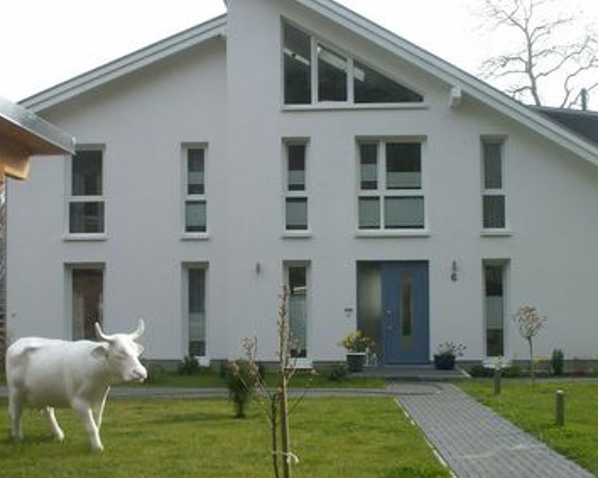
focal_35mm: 51
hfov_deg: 36.7
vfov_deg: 29.7
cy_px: 236
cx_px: 280
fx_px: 902
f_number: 7.1
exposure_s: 1/100
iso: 50
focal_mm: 7.7
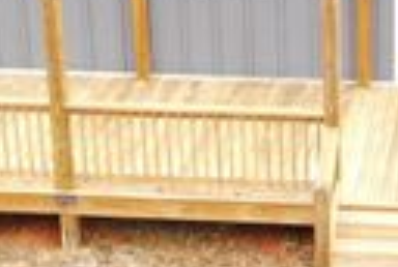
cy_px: -26
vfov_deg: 12.4
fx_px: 1208
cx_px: 392
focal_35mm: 109
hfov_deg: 18.3
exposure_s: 1/80
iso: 100
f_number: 4
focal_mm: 10.26
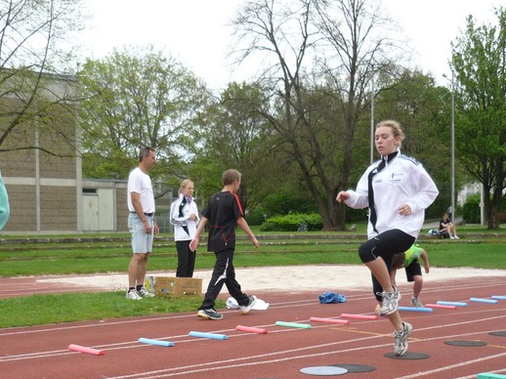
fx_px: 745
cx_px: 211
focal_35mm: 51
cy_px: 273
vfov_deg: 28.2
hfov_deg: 37.4
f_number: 2.8
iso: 100
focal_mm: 5.5
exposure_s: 1/320
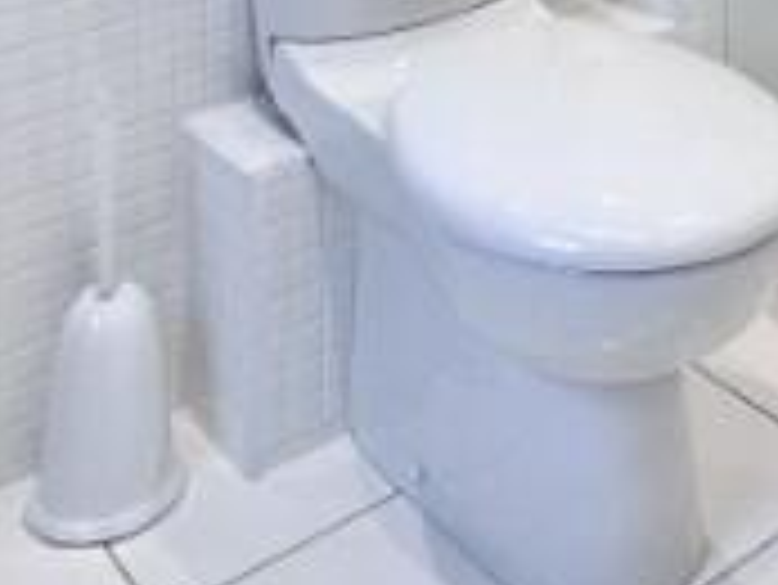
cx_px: 686
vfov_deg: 16.1
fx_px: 1552
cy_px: -616
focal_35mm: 69
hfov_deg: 27.2
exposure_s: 1/100
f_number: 2.2
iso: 80
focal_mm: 2.22
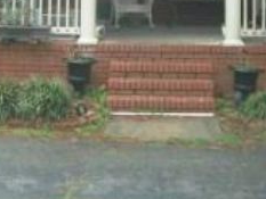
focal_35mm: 88
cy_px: -33
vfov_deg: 16.2
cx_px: 104
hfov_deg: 22.2
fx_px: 677
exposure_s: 1/320
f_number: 2.9
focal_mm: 5.7
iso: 80
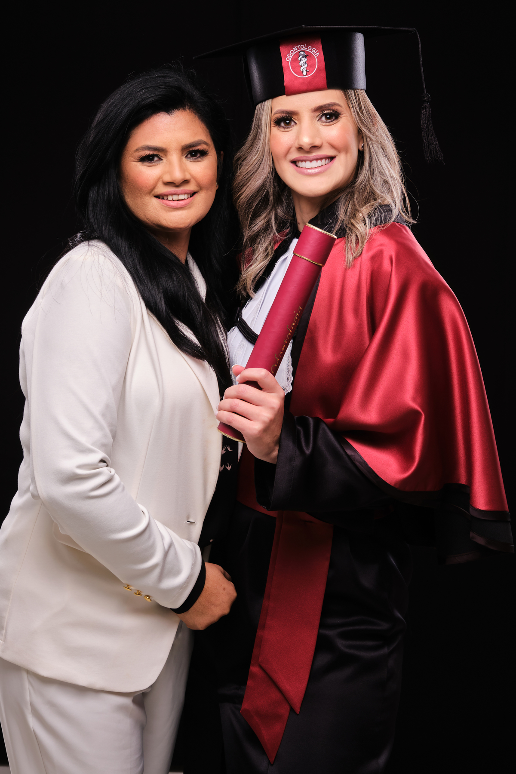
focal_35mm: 67
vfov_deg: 30.1
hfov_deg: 20.3
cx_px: 258
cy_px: 387
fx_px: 1440
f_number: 9
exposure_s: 1/125
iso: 200
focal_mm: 44.7
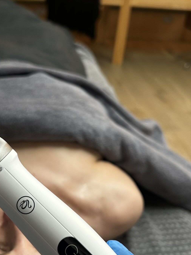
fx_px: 360
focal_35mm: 49
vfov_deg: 38.6
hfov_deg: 29.4
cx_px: 58
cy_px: 164
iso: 100
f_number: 1.5
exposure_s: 1/100
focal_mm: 5.7
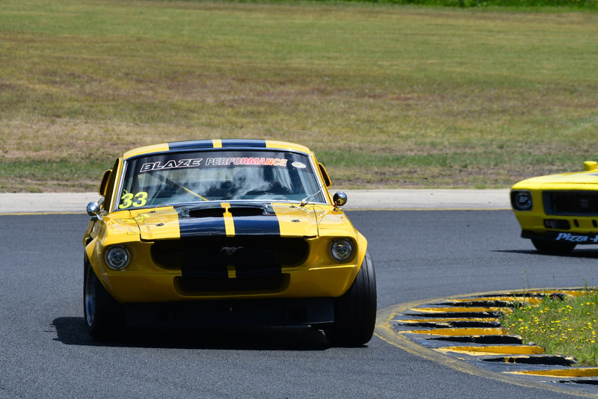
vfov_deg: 3.0
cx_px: 299
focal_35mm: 465
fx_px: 7727
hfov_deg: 4.4
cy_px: 200
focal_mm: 310
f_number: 11
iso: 320
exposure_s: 1/640
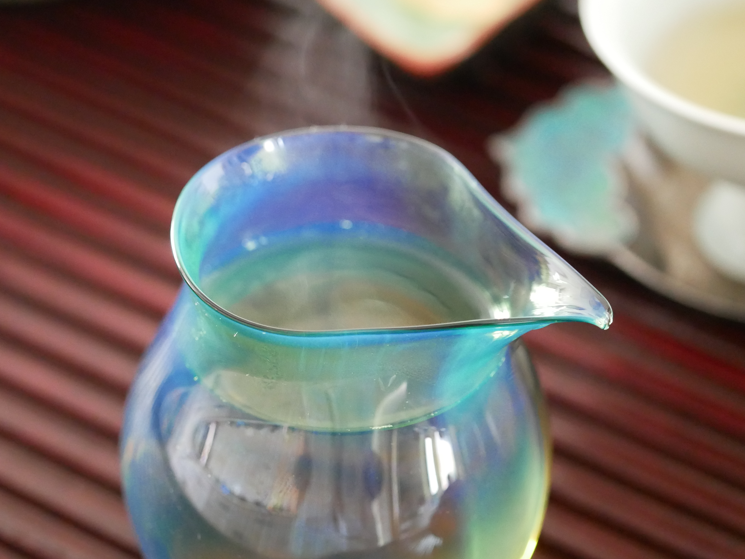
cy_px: 368
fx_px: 2562
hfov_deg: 16.5
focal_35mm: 119
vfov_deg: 12.4
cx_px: 304
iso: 3200
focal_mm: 45
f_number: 2.8
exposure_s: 1/50
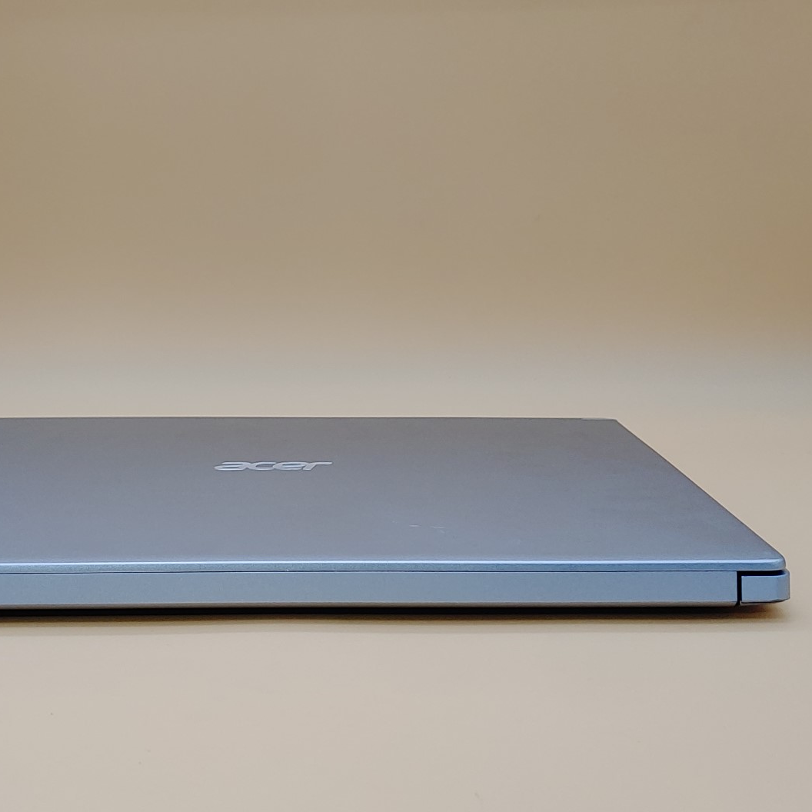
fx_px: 1247
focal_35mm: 47
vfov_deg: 36.1
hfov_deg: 35.7
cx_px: 274
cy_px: 403
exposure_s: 1/136
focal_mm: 4.36
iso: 50
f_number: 1.8
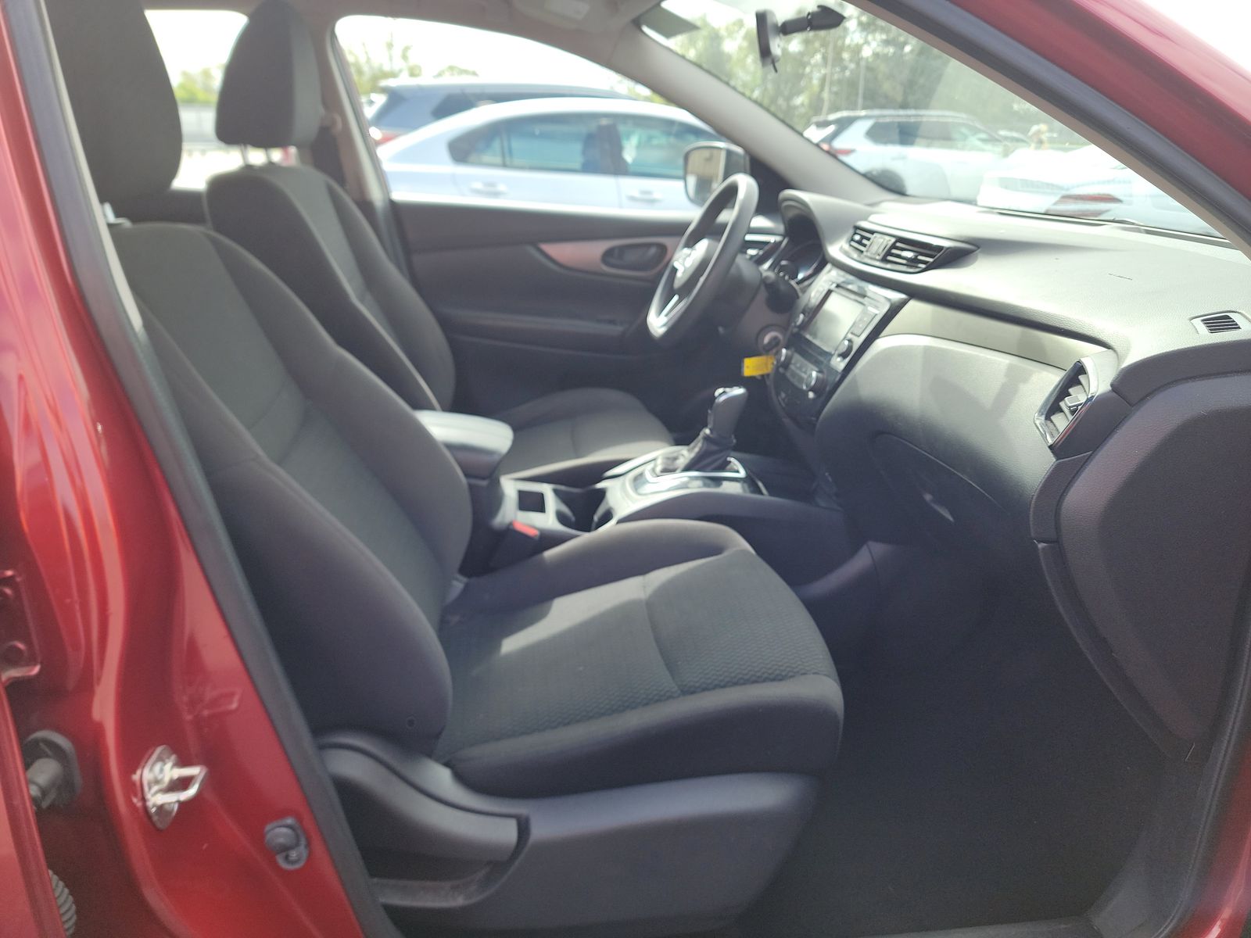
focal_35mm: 24
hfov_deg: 71.6
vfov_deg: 56.8
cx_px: 626
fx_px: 867
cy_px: 469
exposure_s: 1/139
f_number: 1.8
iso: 50
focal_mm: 6.7
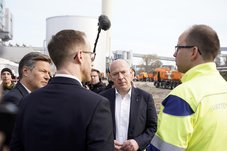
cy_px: 76
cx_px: 114
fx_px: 277
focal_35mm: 44
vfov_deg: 30.5
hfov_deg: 44.5
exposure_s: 1/320
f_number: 6.3
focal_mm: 44
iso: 320
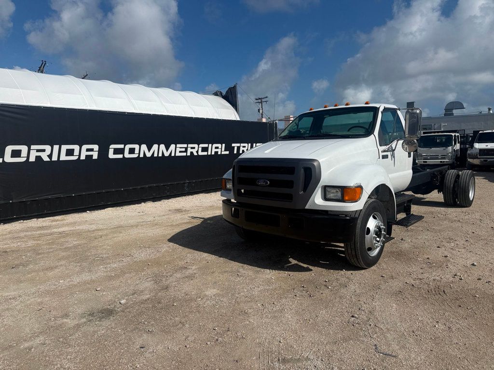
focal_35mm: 24
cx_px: 247
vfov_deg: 56.8
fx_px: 343
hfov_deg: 71.6
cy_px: 185
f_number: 1.78
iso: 80
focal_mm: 6.76
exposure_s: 1/10309
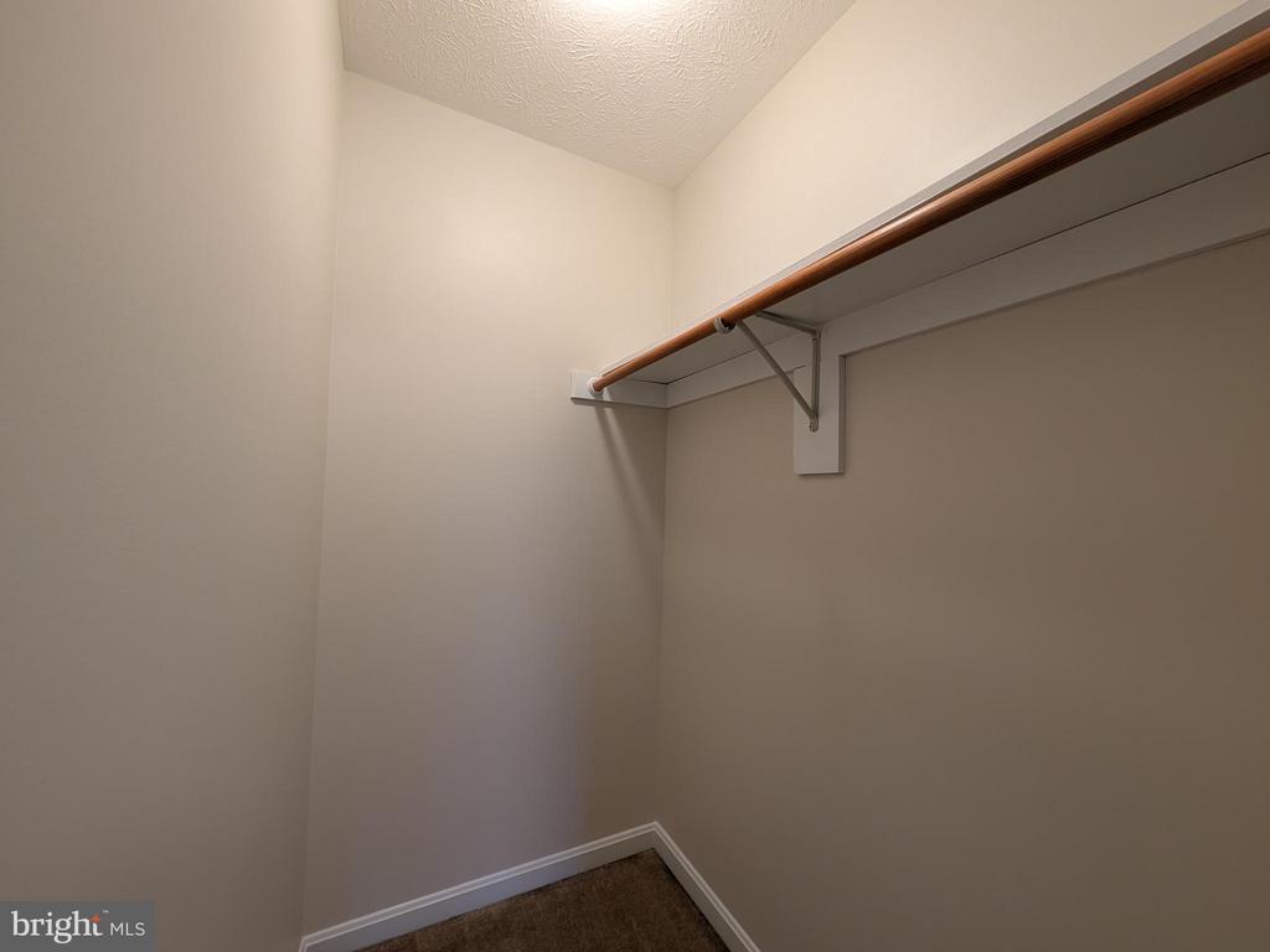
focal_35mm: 12
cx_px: 635
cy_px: 476
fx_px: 440
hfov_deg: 110.5
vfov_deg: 94.5
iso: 66
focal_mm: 2.02
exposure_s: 1/24
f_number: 1.7
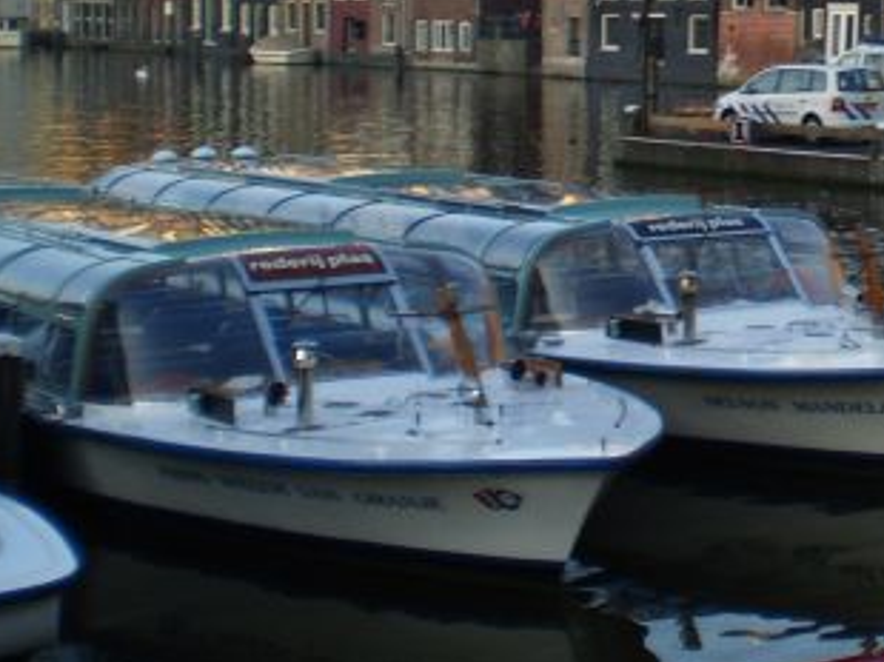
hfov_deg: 20.3
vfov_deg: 15.5
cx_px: 930
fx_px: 2373
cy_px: -63
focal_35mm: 93
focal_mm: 6.3
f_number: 3.1
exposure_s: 1/160
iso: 64
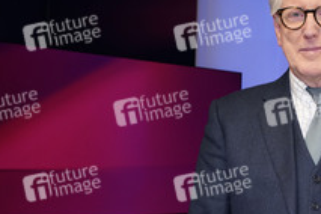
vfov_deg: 18.9
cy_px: 146
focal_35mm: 72
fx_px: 642
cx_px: 323
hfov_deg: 26.5
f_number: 5.6
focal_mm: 34
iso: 2000
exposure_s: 1/160
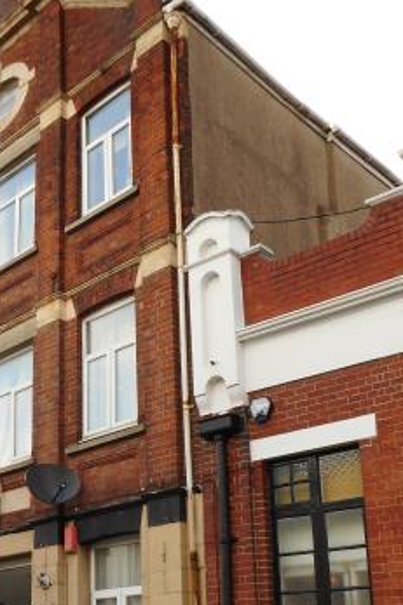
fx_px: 807
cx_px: 40
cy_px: 474
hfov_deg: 27.1
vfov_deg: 39.7
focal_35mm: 48
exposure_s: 1/100
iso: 80
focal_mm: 4.5
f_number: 3.7
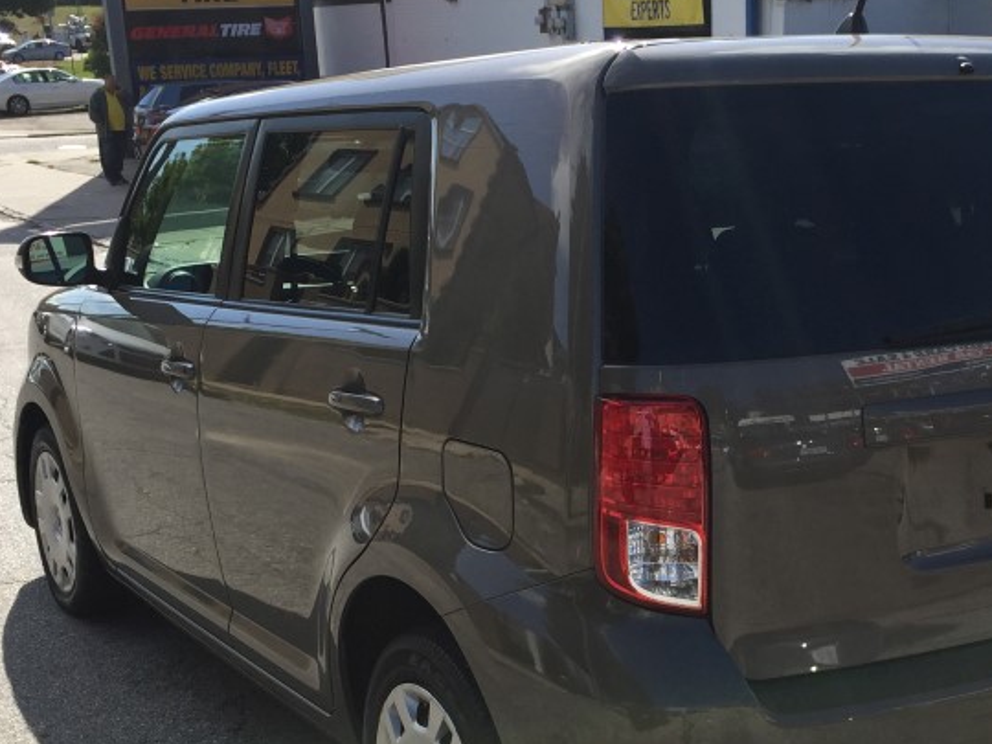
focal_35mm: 55
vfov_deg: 26.3
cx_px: 636
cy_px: 546
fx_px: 1576
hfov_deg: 34.7
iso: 32
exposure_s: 1/1464
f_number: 2.2
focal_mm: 4.15
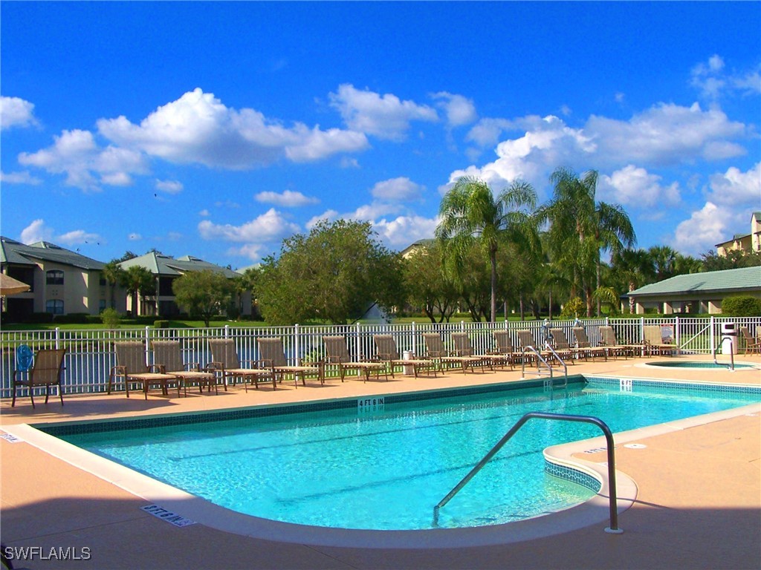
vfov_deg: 40.7
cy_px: 285
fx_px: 769
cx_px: 380
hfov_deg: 52.6
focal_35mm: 35
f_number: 5.6
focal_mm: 6
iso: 80
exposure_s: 1/750
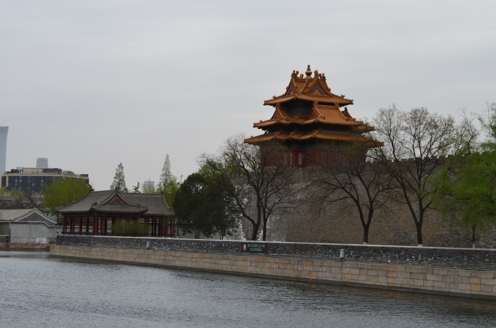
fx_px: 1134
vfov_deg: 16.5
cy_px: 164
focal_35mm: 82
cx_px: 248
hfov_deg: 24.7
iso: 200
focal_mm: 55
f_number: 11
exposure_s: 1/125
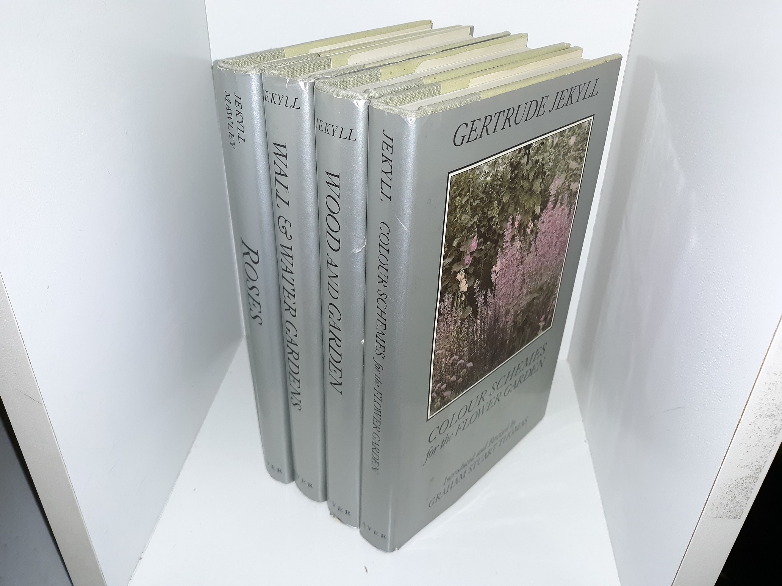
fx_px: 633
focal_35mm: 28
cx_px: 391
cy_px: 293
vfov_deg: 49.7
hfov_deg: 63.4
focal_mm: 3.7
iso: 64
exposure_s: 1/120
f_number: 1.7
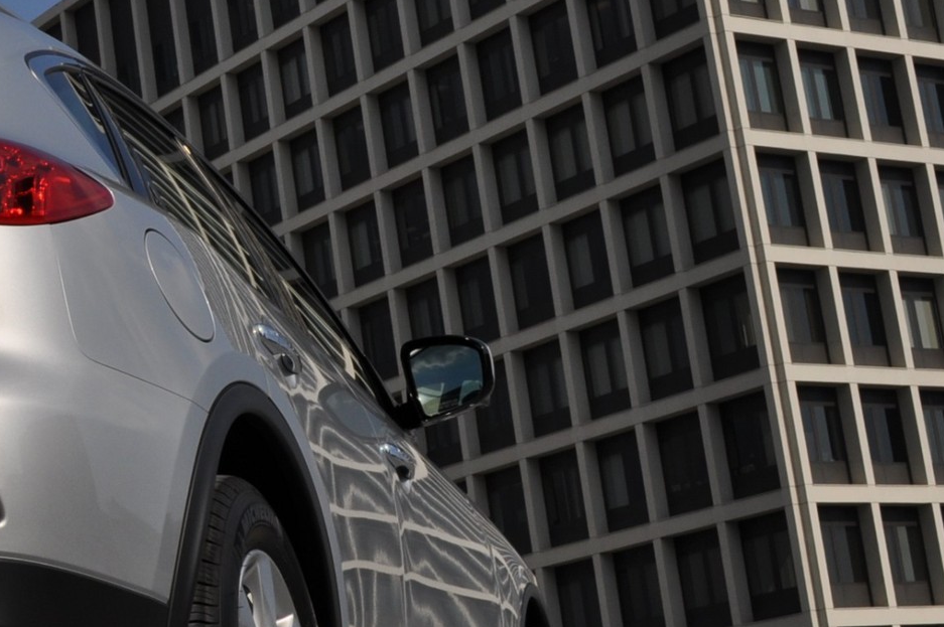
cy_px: 347
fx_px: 2515
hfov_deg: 20.1
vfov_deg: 14.2
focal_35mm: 96
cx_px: -154
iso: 200
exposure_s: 1/640
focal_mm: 24
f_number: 13
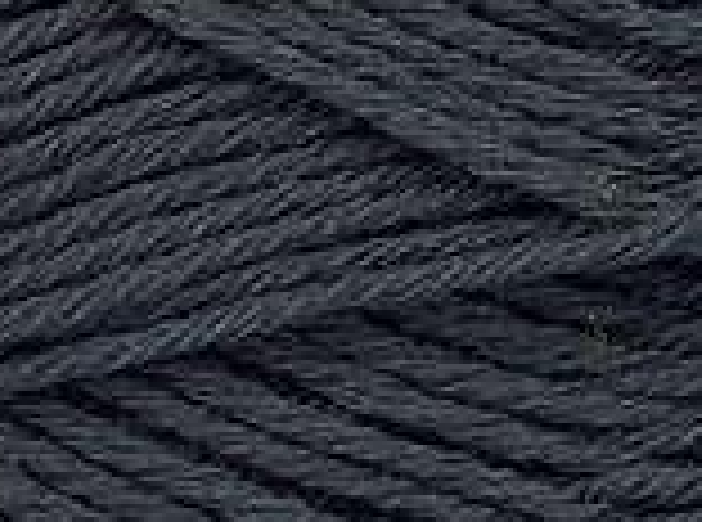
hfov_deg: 6.6
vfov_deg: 5.0
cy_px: 187
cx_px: 688
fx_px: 6025
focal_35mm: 298
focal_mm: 23.76
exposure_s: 1/3.51
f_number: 3
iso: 100
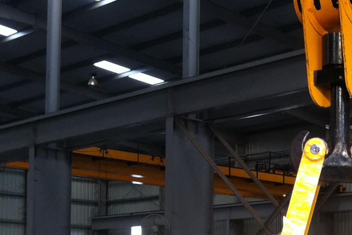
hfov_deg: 18.3
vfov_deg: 12.3
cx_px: 378
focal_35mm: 108
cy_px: 308
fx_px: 1056
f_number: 2.8
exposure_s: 1/30
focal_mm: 3.85
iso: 80
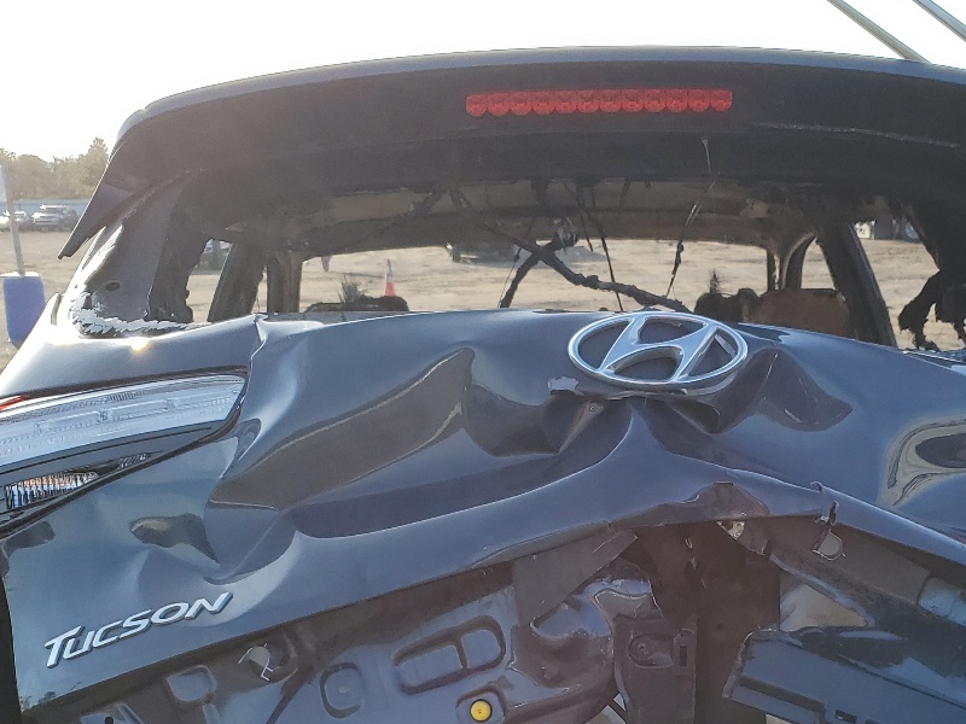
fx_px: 1451
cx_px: 617
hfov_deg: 36.6
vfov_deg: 27.0
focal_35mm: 52
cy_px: 661
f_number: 1.5
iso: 50
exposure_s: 1/1429
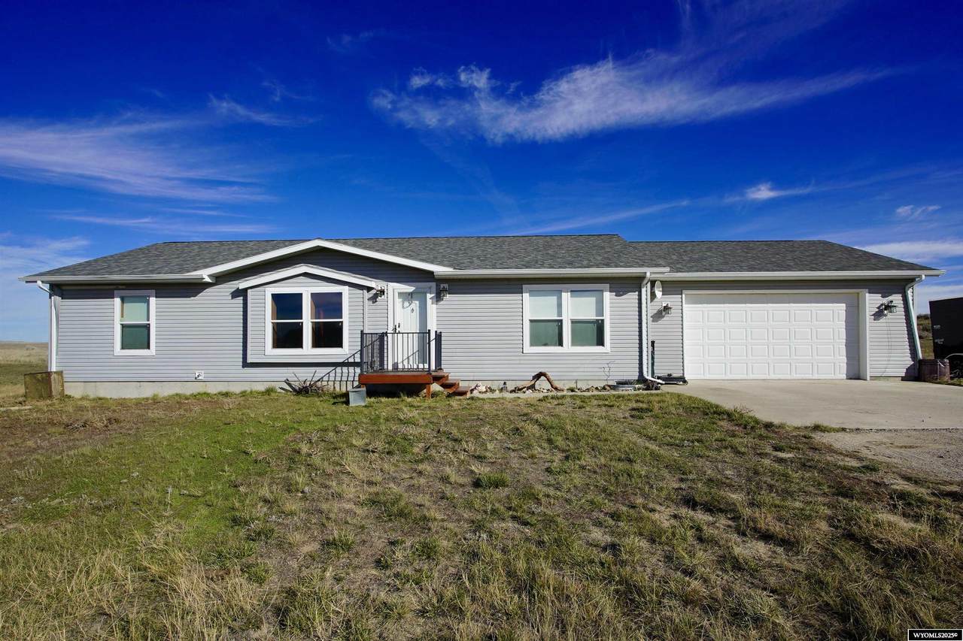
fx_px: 428
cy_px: 320
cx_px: 482
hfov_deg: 96.7
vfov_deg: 73.7
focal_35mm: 16
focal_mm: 11
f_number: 10
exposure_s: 1/250
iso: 100
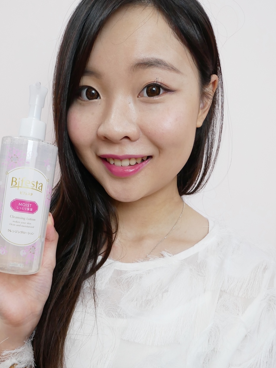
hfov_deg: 39.5
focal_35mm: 36
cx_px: 107
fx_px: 382
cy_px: 227
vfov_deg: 50.9
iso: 640
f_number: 5.6
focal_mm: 14
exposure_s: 1/20
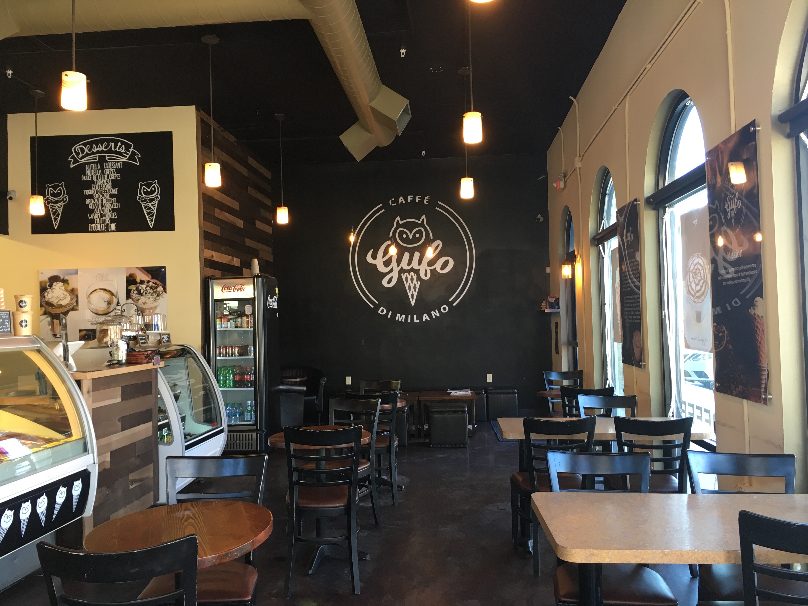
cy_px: 303
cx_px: 404
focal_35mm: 29
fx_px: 677
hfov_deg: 61.7
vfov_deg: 48.2
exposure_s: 1/30
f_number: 2.2
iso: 64
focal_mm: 4.15
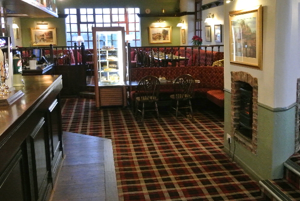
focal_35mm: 45
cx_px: 173
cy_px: 89
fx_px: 376
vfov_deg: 29.9
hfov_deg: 43.4
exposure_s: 1/25
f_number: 5.6
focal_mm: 13
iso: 3200
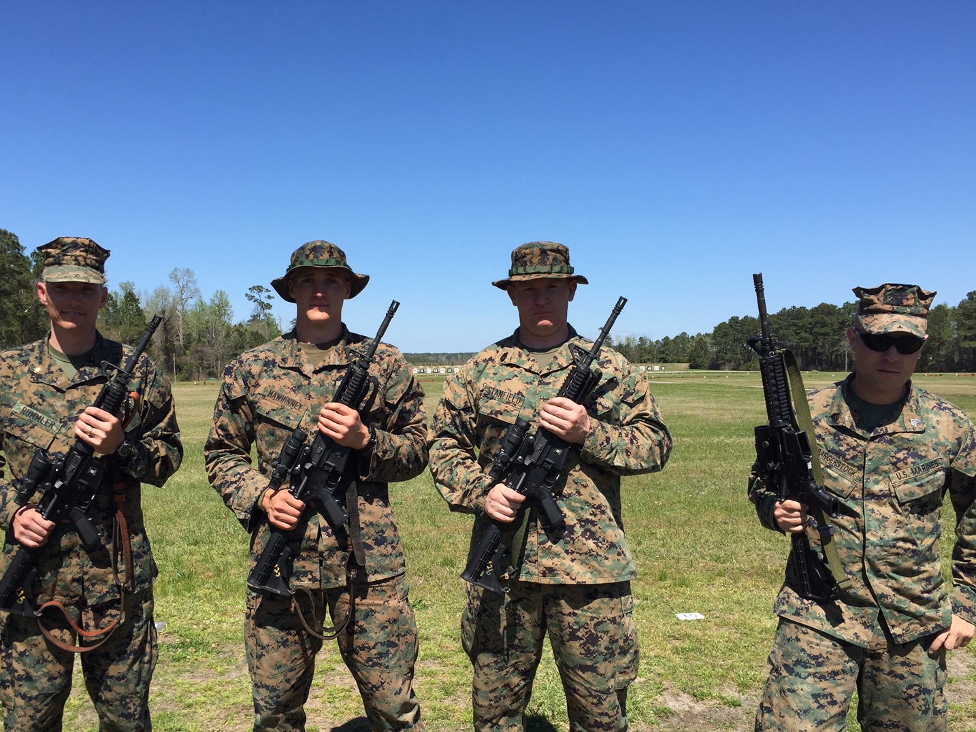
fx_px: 931
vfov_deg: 42.9
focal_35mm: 33
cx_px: 426
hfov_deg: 55.2
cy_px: 408
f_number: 2.2
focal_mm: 4.15
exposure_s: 1/1721
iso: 32
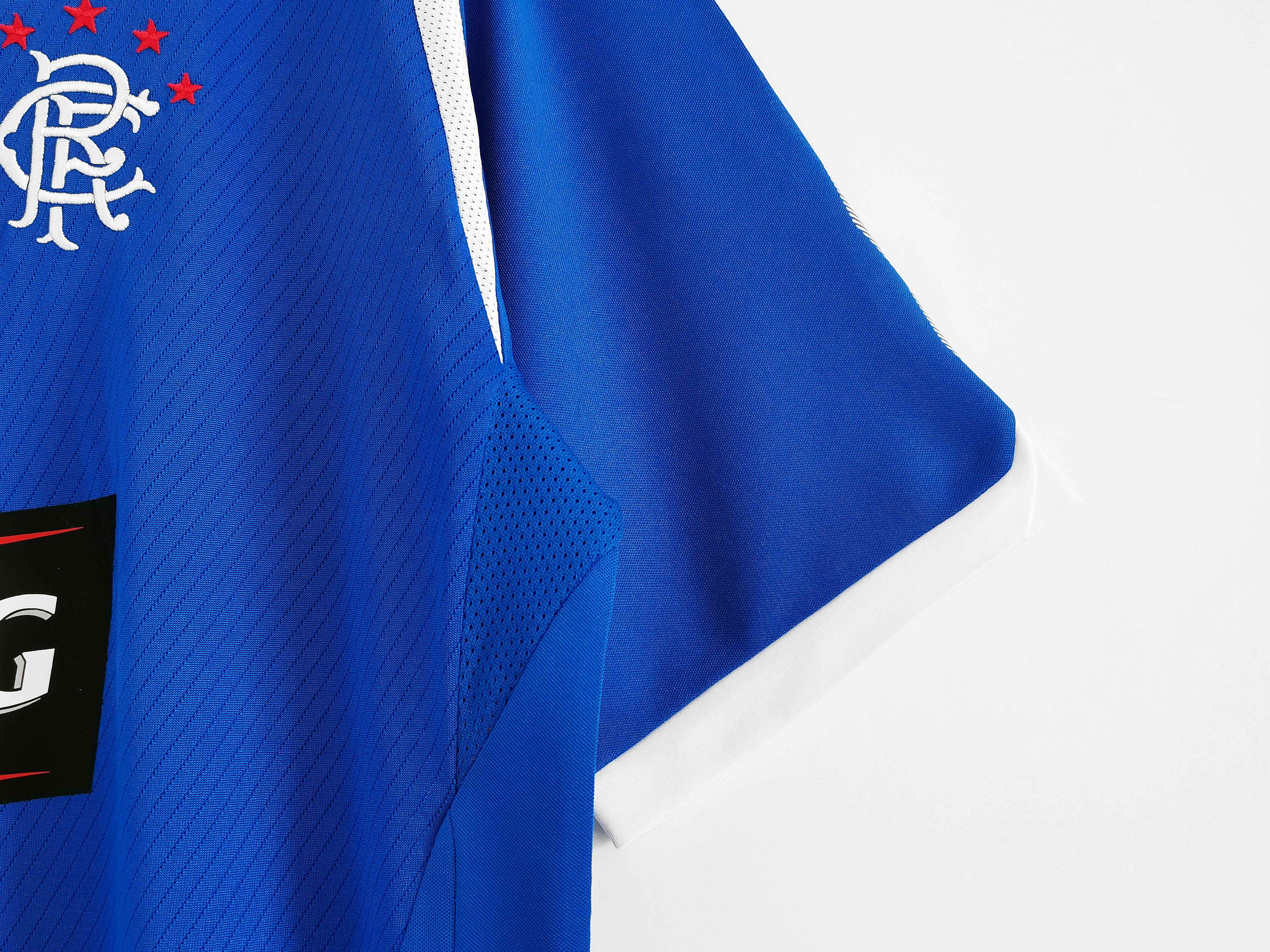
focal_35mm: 35
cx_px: 635
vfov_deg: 40.7
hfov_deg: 52.6
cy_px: 476
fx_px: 1284
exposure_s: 1/100
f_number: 1.8
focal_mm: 5.58
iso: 125
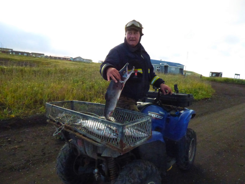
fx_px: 142
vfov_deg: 66.0
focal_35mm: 20
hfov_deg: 81.7
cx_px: 122
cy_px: 92
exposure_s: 1/2000
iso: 3200
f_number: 5.6
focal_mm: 3.58
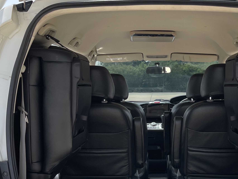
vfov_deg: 23.9
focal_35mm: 59
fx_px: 406
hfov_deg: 32.4
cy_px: 171
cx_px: 161
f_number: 1.6
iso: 32
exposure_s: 1/1821
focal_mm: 5.1
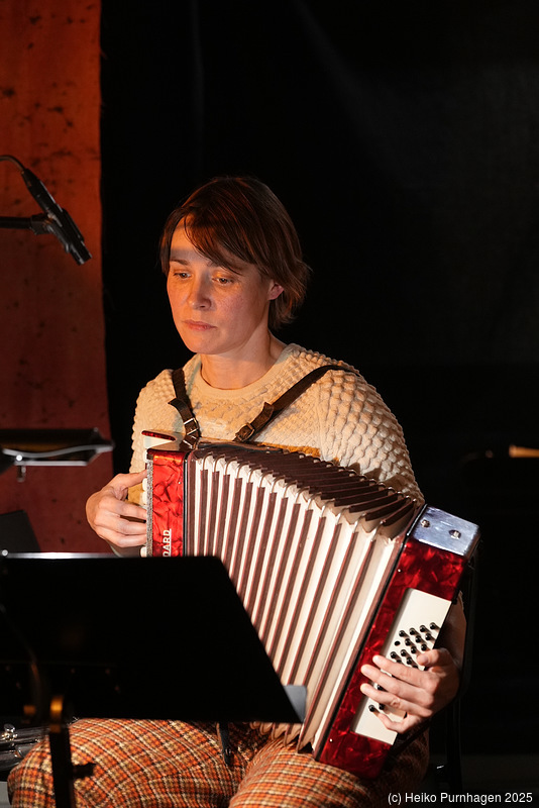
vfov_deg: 21.5
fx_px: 2132
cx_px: 270
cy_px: 404
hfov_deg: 14.4
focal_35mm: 95
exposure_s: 1/100
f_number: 4
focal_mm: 95
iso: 6400
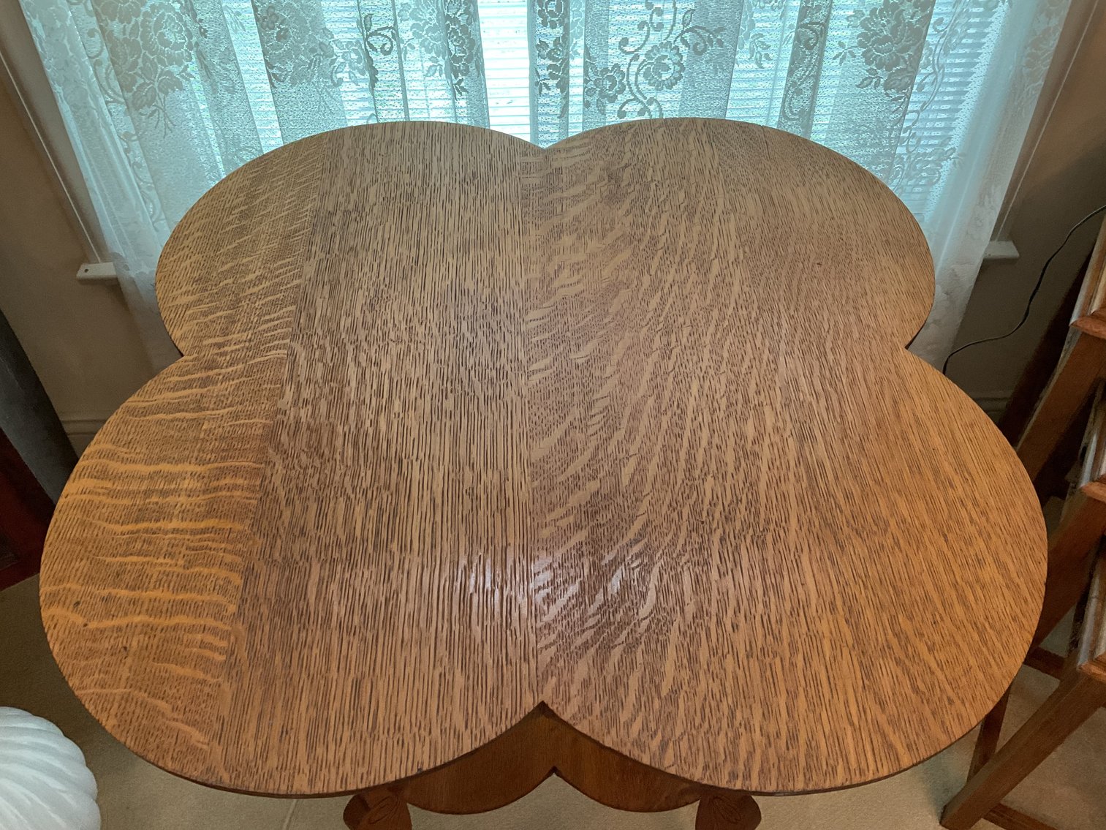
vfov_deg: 48.2
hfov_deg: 61.7
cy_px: 415
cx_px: 553
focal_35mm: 29
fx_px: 927
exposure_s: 1/60
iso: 160
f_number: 1.8
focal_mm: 3
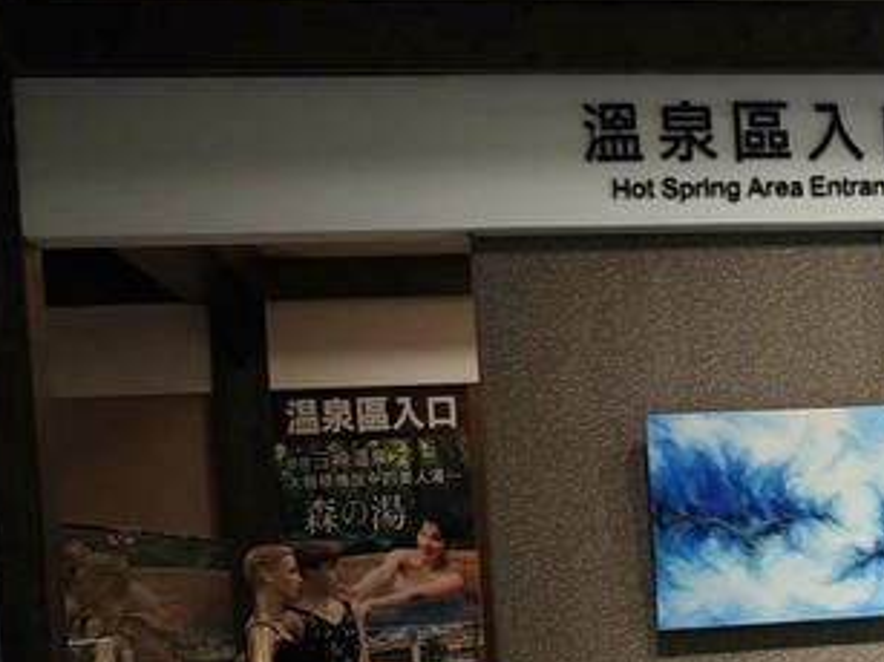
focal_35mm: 90
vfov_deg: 16.2
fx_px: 2297
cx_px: 1178
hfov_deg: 19.9
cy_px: 564
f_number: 1.63
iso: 125
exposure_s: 1/120
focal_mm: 8.72
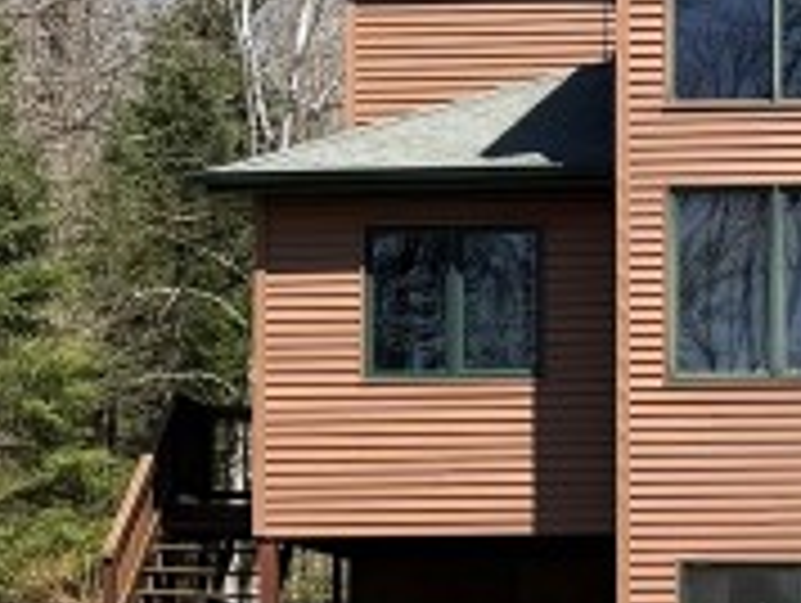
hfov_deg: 14.1
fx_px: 3198
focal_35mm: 138
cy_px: 459
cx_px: 783
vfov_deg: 10.7
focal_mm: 6.76
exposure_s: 1/2907
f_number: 1.78
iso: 80
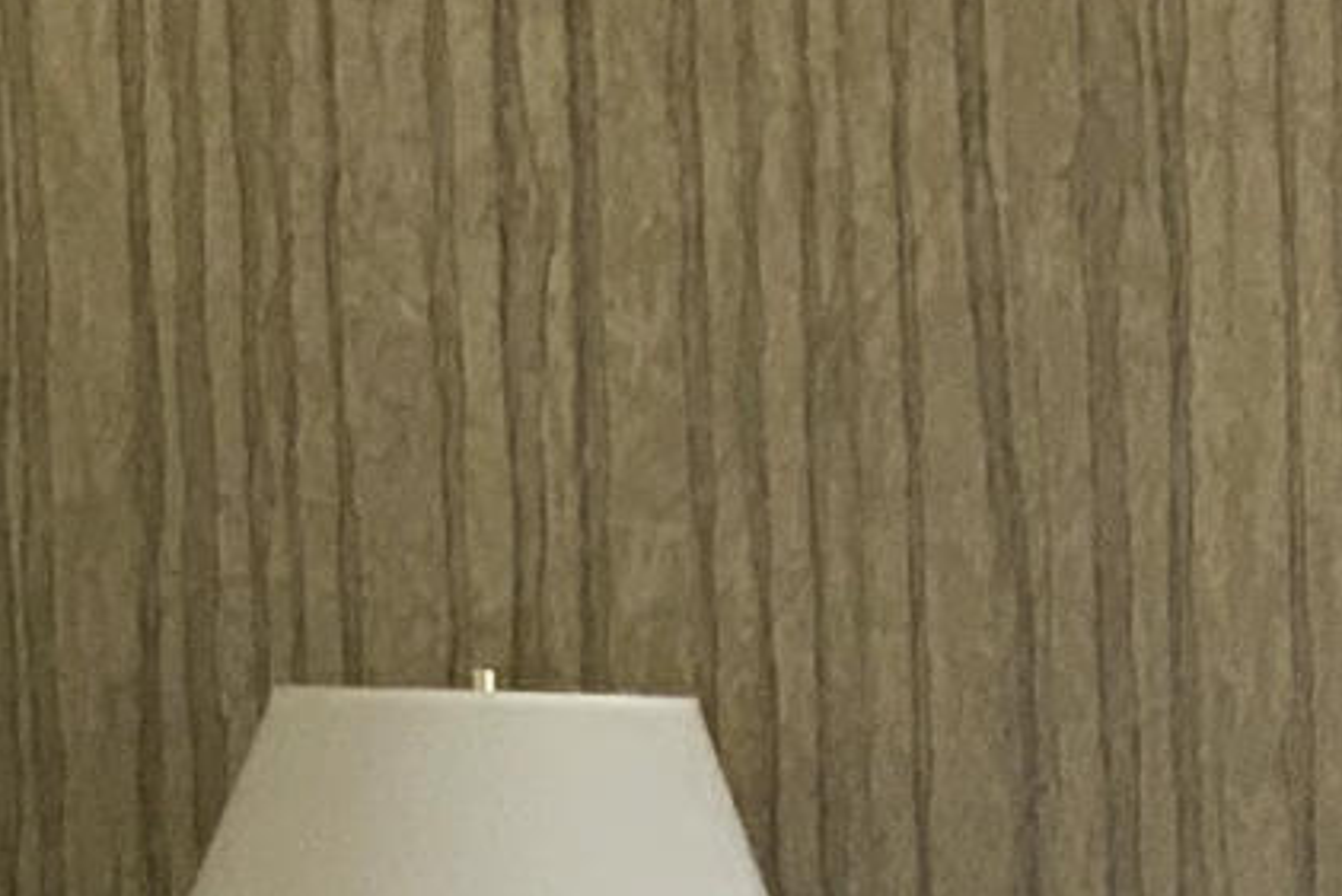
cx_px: 2837
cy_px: 2602
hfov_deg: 8.9
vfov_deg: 6.0
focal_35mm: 215
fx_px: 8017
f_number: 1.8
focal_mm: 3
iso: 32
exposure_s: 1/120
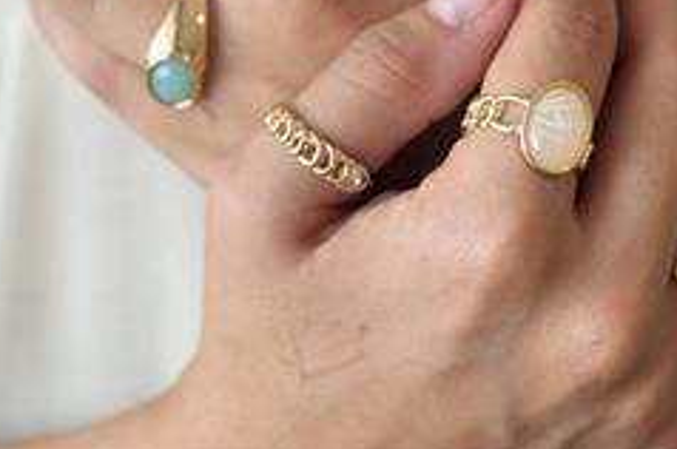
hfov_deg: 18.3
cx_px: 432
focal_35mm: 112
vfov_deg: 12.1
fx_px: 2103
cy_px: 41
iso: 100
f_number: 1.78
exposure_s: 1/50
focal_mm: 6.76
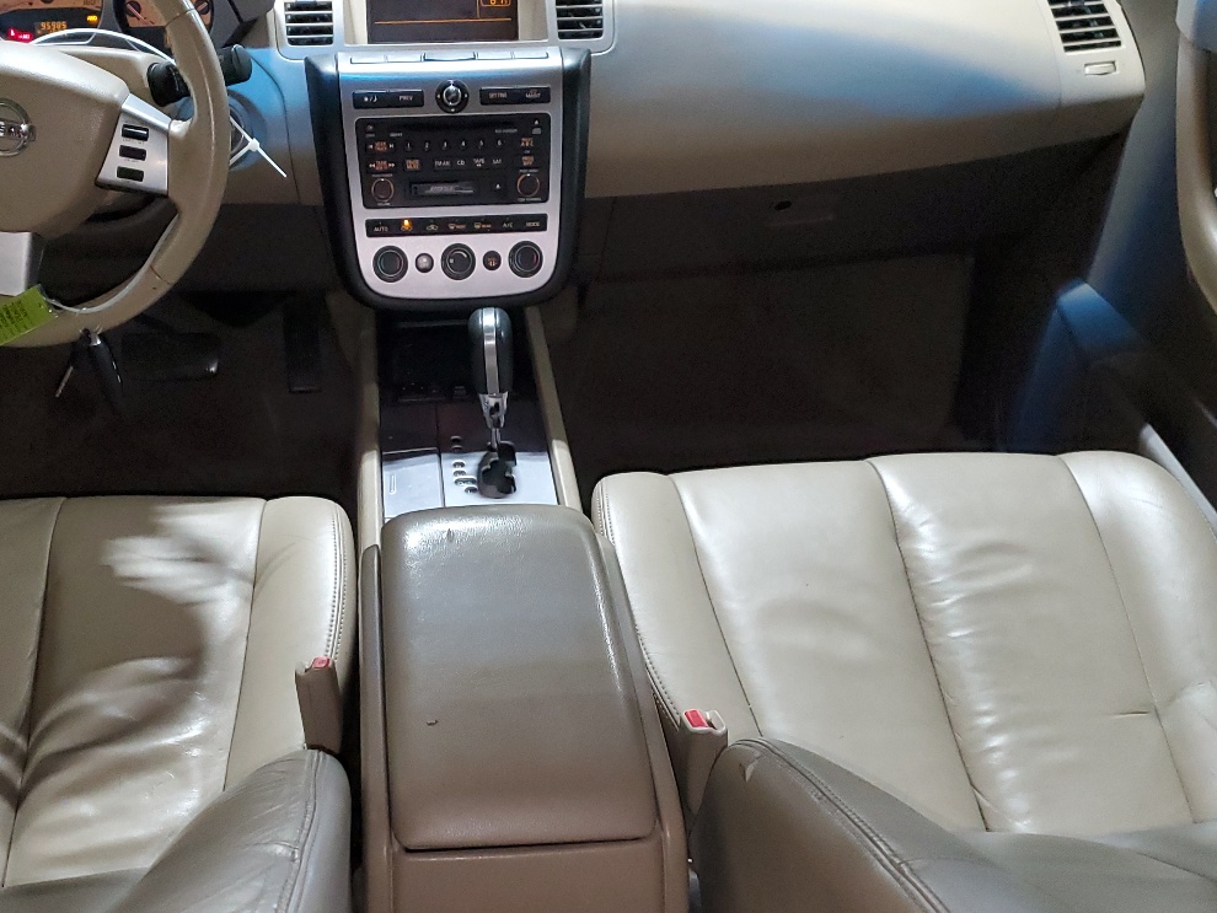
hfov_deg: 44.5
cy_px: 582
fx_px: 1477
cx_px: 482
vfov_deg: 34.2
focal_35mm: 42
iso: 331
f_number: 1.5
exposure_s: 1/60.2
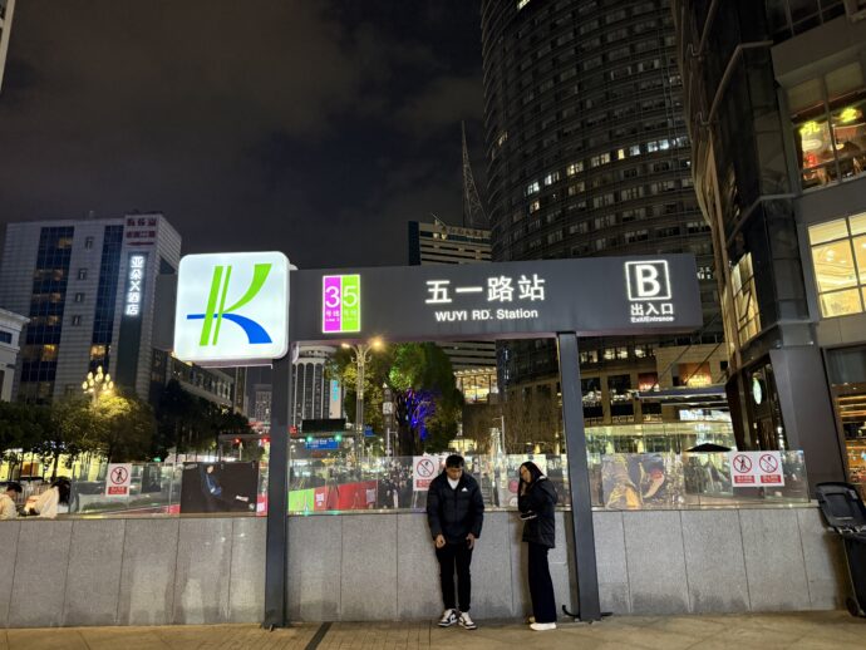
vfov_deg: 56.8
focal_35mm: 24
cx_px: 433
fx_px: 601
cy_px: 325
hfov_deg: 71.6
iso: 800
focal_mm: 6.76
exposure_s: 1/50
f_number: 1.78
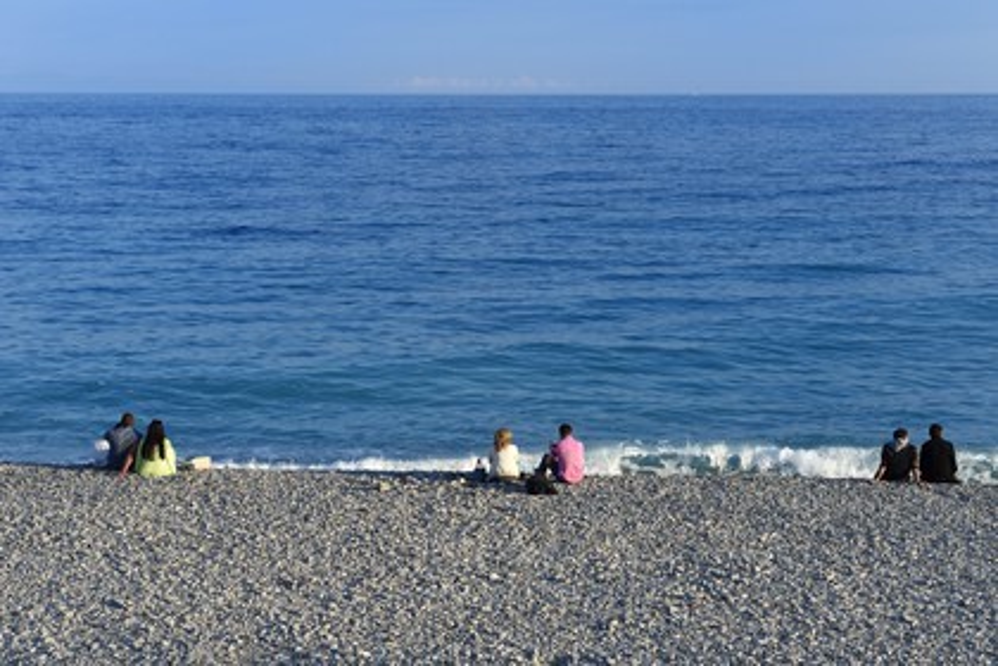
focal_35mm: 70
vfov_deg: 19.5
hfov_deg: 28.8
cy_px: 333
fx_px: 1940
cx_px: 499
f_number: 10
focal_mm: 70
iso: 200
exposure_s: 1/200
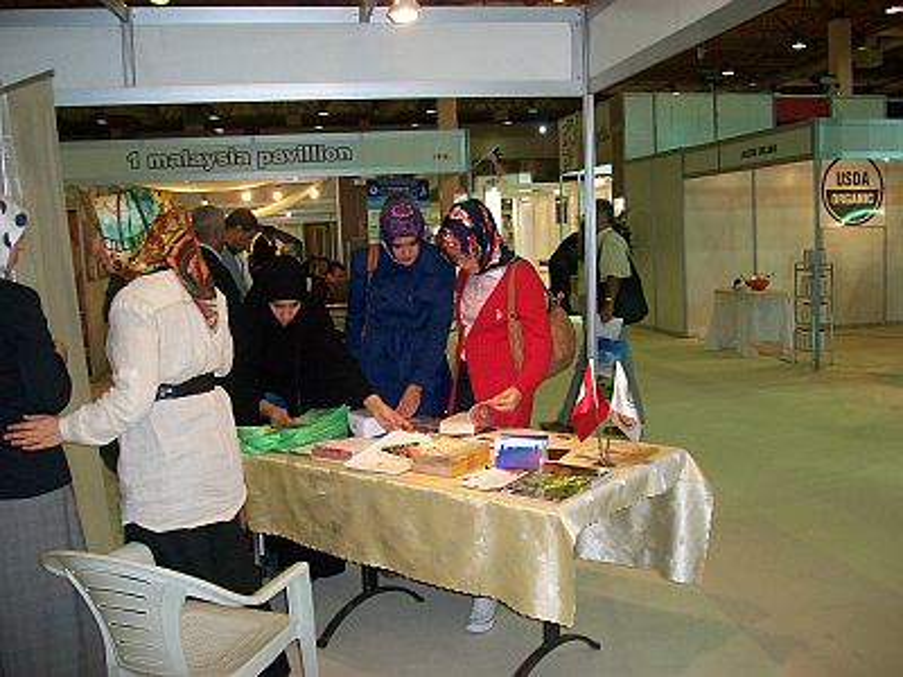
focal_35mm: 34
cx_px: 452
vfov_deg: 41.8
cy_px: 338
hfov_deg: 54.0
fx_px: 887
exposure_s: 1/60
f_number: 2.8
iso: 160
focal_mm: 5.7
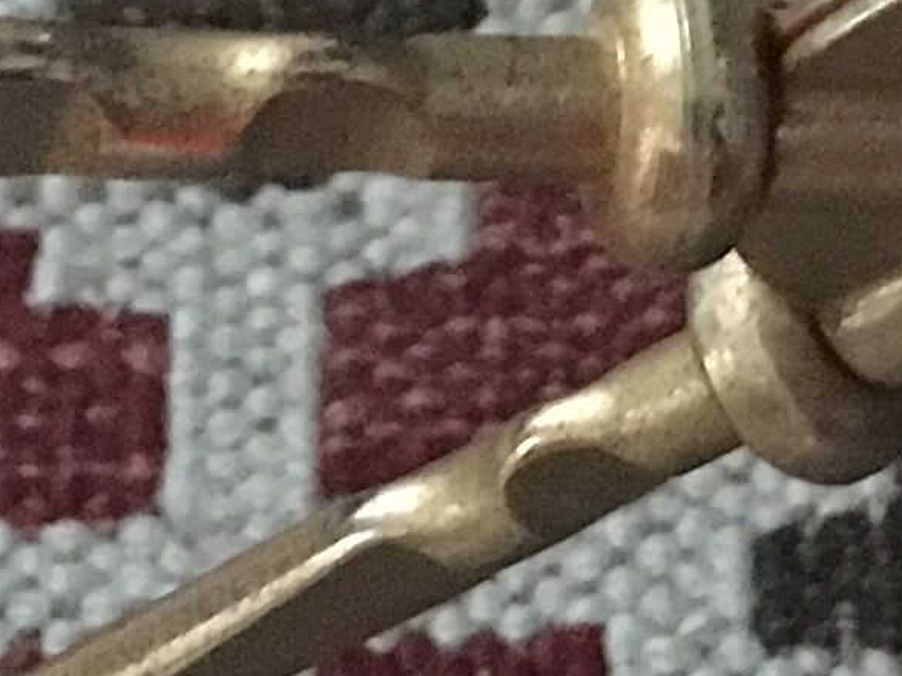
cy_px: -449
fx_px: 5185
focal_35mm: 199
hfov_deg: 9.7
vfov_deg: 7.3
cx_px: 1216
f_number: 2.2
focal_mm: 4.15
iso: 800
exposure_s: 1/17
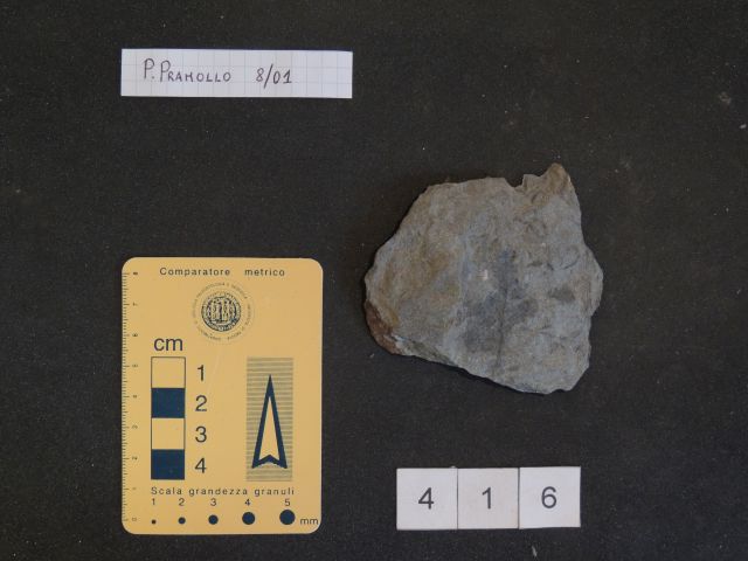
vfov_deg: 14.8
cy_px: 280
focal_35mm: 100
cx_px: 374
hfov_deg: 19.6
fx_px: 2161
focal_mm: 17.8
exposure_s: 1/30
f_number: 4.1
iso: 400
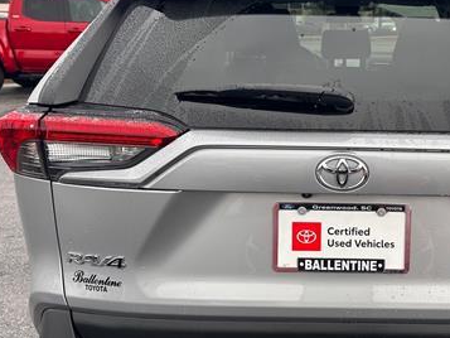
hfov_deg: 42.3
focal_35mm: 43
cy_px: 183
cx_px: 347
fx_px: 559
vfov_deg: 33.6
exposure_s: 1/323
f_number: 1.78
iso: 80
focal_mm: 6.86
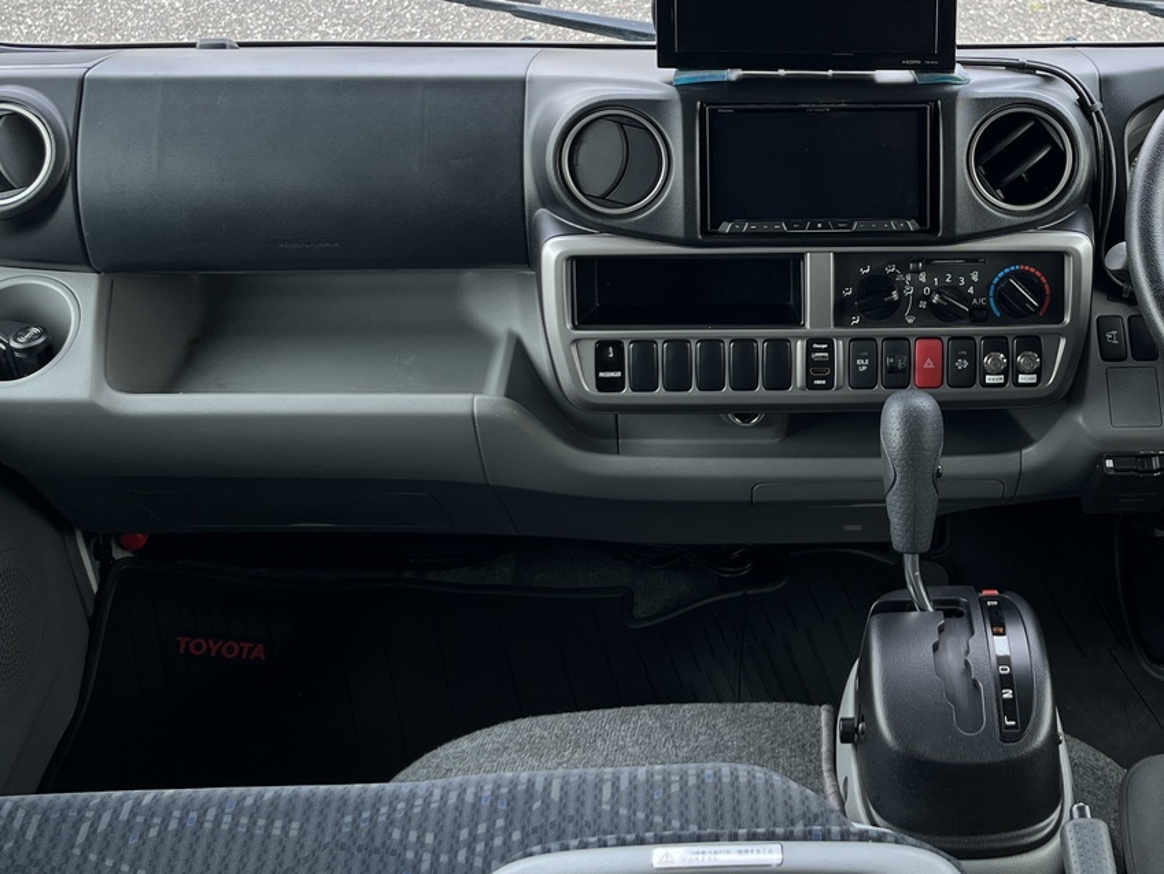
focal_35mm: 49
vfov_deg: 29.2
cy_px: 209
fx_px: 1648
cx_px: 835
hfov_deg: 38.2
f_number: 1.6
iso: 50
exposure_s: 1/445
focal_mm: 5.1
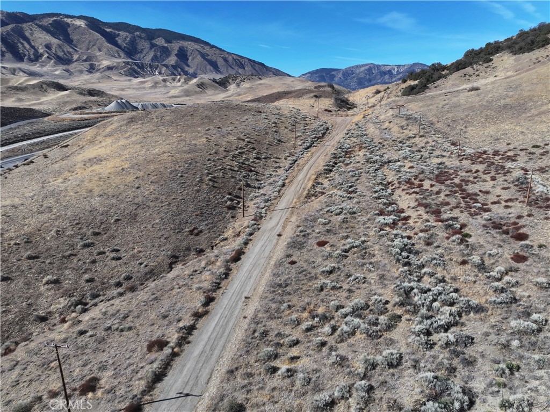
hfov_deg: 71.6
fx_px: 381
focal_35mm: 24
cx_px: 275
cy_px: 206
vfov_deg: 56.8
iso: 400
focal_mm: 12.29
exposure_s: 1/500
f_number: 2.8
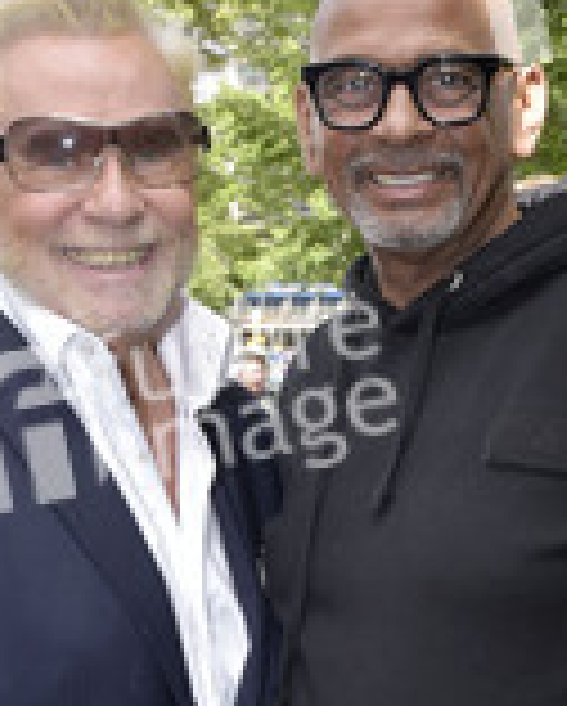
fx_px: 1696
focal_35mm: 81
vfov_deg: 22.9
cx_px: 297
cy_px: 634
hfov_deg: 19.0
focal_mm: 34
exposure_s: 1/250
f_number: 9
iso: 400
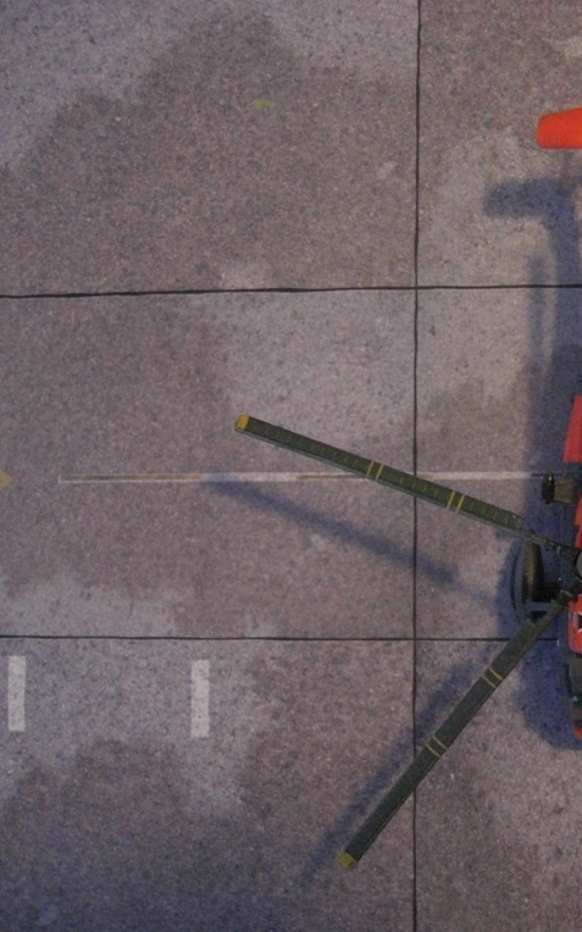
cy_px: 465
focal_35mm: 54
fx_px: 1371
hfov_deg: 23.0
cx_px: 581
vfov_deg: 37.5
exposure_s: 1/50
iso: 800
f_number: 2.8
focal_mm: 7.9
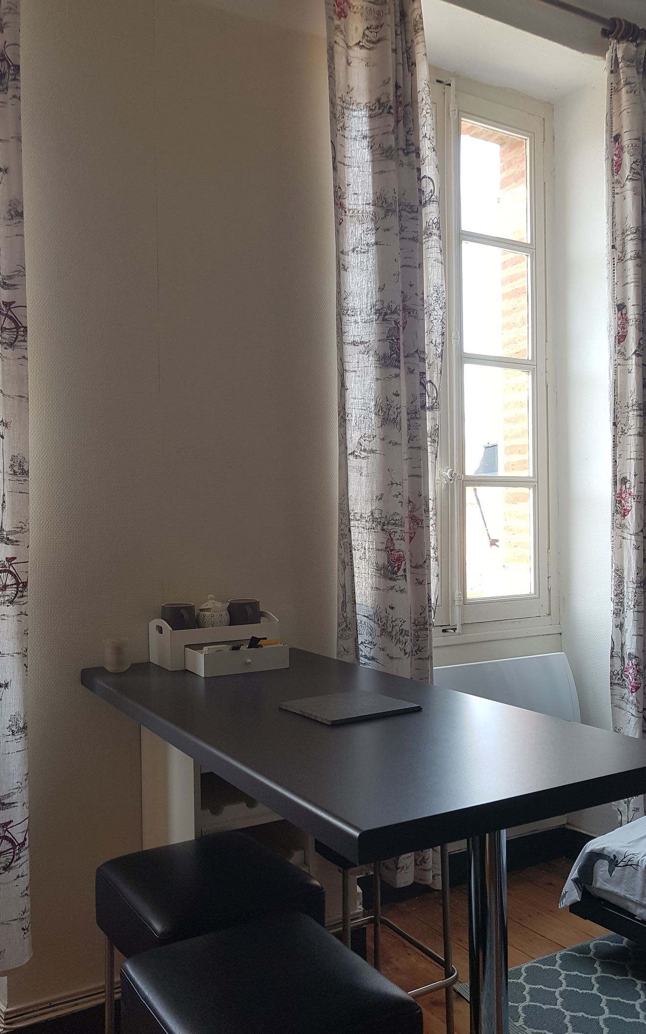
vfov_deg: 66.5
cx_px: 290
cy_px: 524
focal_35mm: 28
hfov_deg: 44.5
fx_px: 789
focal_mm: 4.2
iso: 50
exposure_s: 1/114
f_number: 1.7
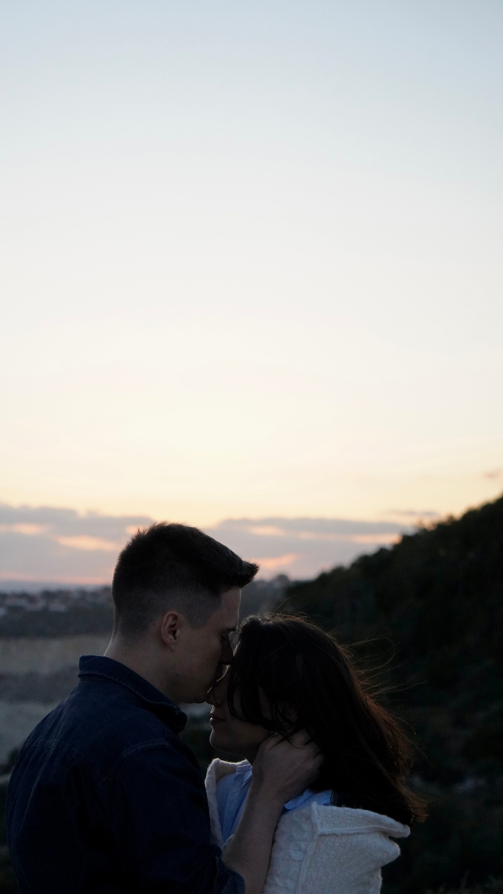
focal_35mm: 69
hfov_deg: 17.5
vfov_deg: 30.5
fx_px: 1636
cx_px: 185
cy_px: 539
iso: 4000
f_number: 4
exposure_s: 1/6400
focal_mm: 54
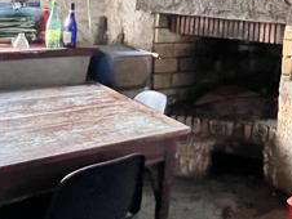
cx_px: 238
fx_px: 388
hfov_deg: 39.4
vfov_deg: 29.3
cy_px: -4
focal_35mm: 46
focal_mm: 1.57
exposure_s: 1/41
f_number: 1.8
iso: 1000
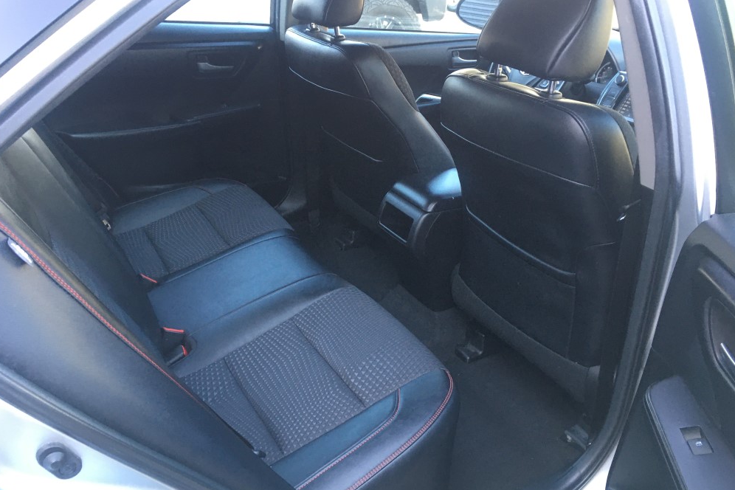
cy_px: 259
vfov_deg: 42.3
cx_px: 370
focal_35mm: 31
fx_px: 633
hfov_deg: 60.3
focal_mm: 4.15
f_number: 2.2
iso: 40
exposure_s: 1/30
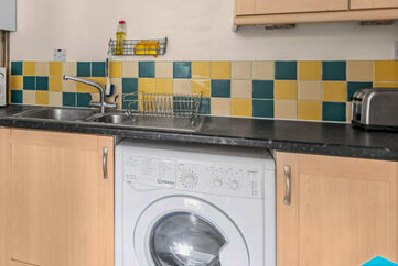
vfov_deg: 41.3
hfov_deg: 54.9
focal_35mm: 31
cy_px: 69
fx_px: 343
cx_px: 66
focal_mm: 16
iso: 800
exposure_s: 1/4
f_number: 7.1
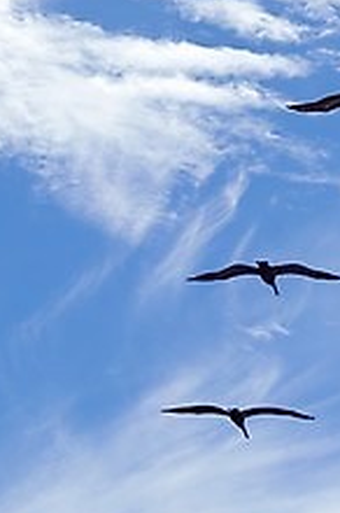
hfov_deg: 7.2
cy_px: 266
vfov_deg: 10.8
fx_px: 2714
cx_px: 299
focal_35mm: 191
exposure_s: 1/2000
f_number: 8
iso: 100
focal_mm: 70
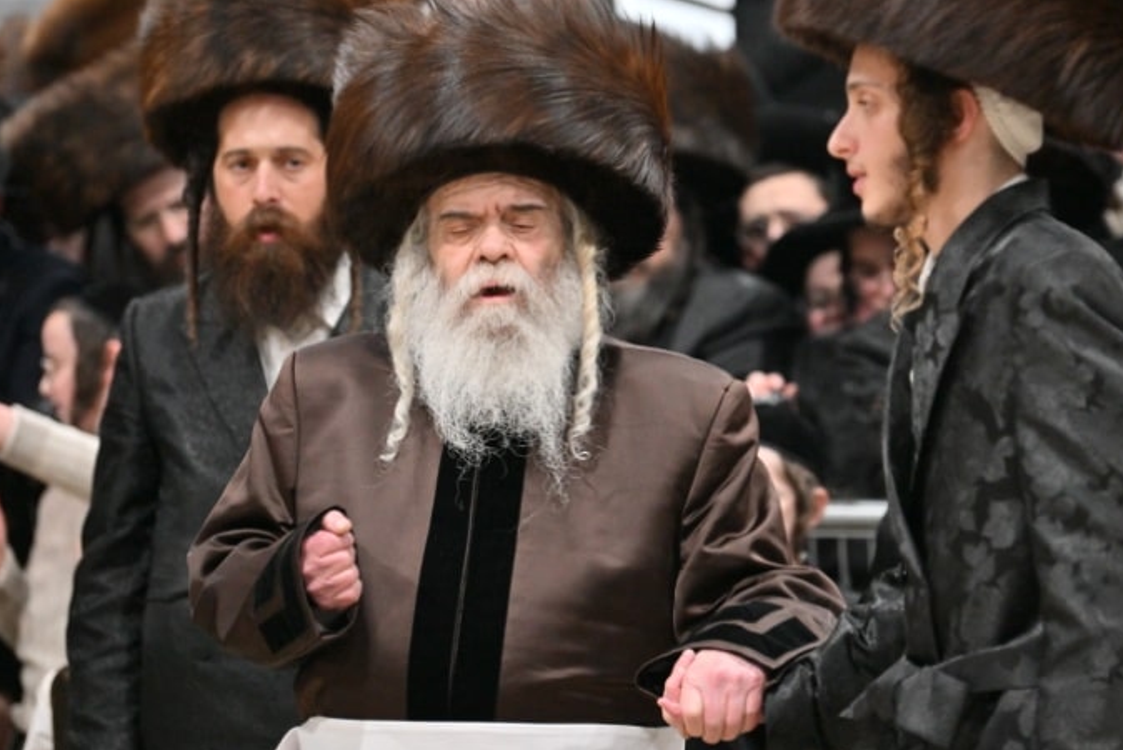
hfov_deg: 8.5
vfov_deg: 5.7
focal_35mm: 243
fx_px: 7583
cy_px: 339
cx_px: 666
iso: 1600
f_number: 2.8
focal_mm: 160
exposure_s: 1/400
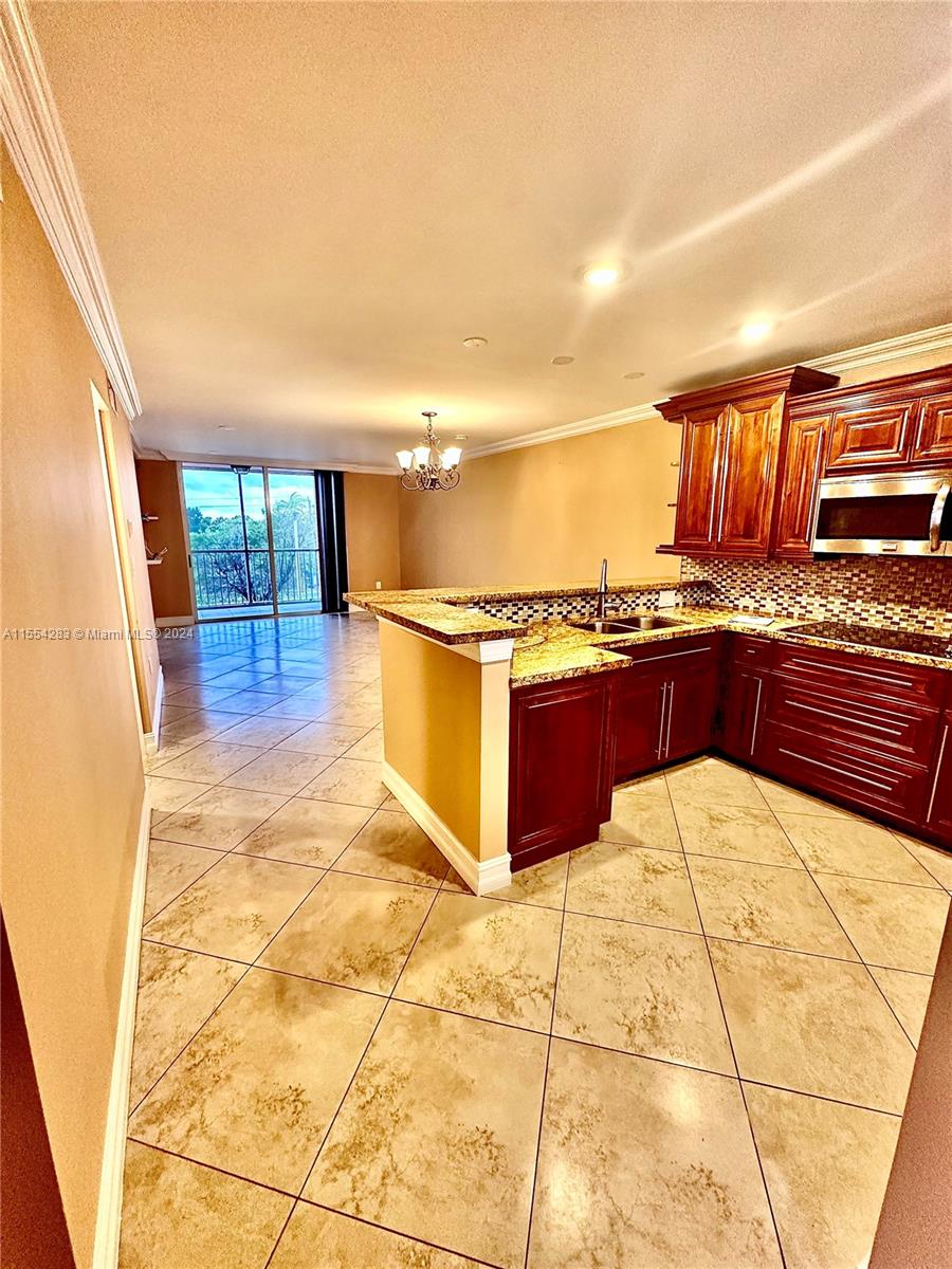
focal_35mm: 14
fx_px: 513
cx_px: 476
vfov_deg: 102.1
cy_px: 634
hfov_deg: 85.7
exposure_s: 1/60
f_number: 2.2
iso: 250
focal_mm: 2.22
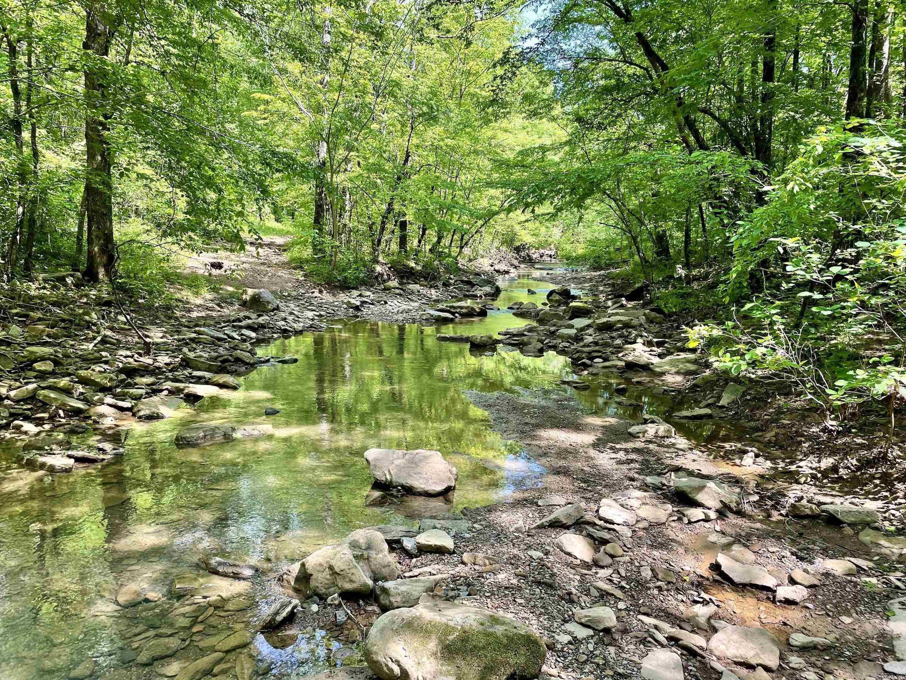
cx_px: 453
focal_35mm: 26
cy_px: 340
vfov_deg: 53.1
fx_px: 680
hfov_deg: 67.3
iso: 32
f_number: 1.6
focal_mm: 4.2
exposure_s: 1/217
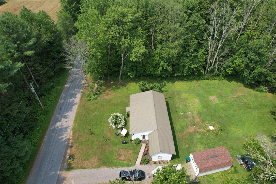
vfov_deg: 57.2
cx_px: 138
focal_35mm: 22
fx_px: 169
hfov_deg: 78.6
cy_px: 92
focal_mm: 8.38
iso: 100
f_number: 2.8
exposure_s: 1/1250
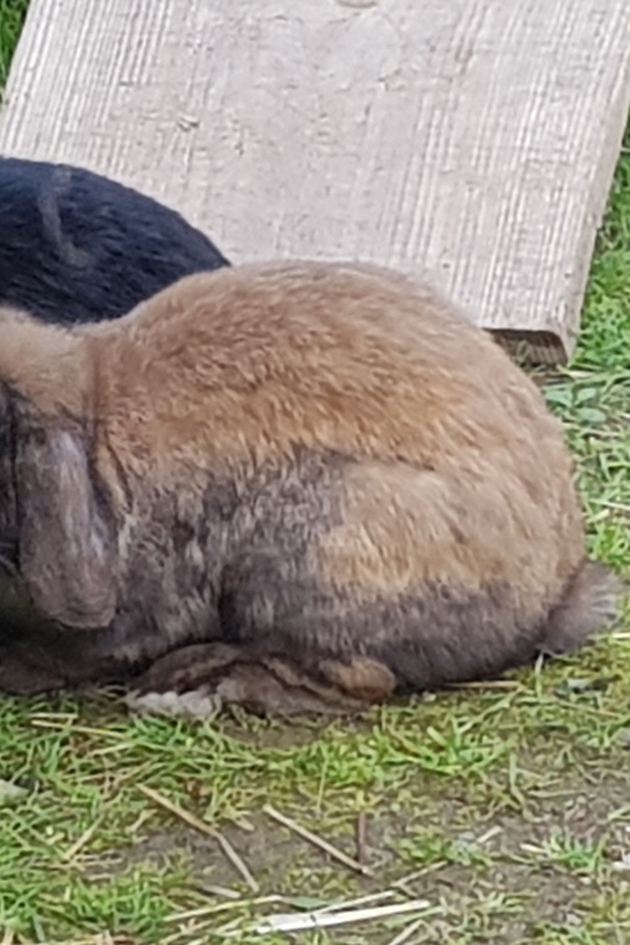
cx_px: 22
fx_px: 1103
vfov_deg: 46.2
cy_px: 548
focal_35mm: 42
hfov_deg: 30.0
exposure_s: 1/284
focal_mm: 4.2
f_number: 1.7
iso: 40
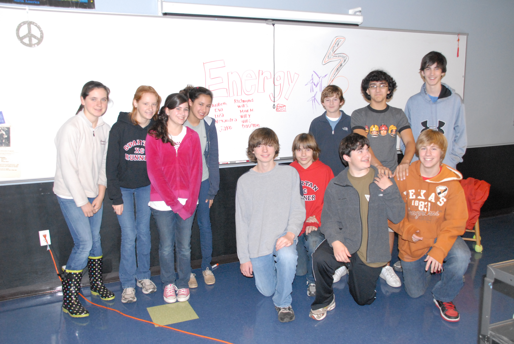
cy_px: 172
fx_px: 472
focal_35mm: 33
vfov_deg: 40.1
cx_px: 257
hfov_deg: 57.2
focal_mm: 22
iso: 1600
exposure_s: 1/60
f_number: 5.6
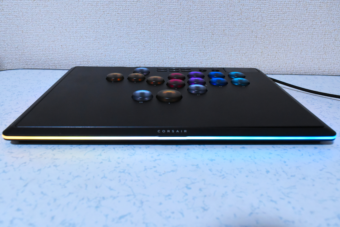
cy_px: 114
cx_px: 170
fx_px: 255
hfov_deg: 67.4
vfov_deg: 47.9
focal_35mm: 27
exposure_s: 1/60
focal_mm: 18
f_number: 8
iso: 3600
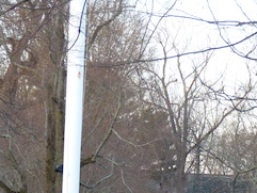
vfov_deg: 5.3
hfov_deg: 7.1
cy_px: 146
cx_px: 179
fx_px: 2072
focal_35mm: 279
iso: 400
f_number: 2.8
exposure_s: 1/50
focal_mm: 22.6
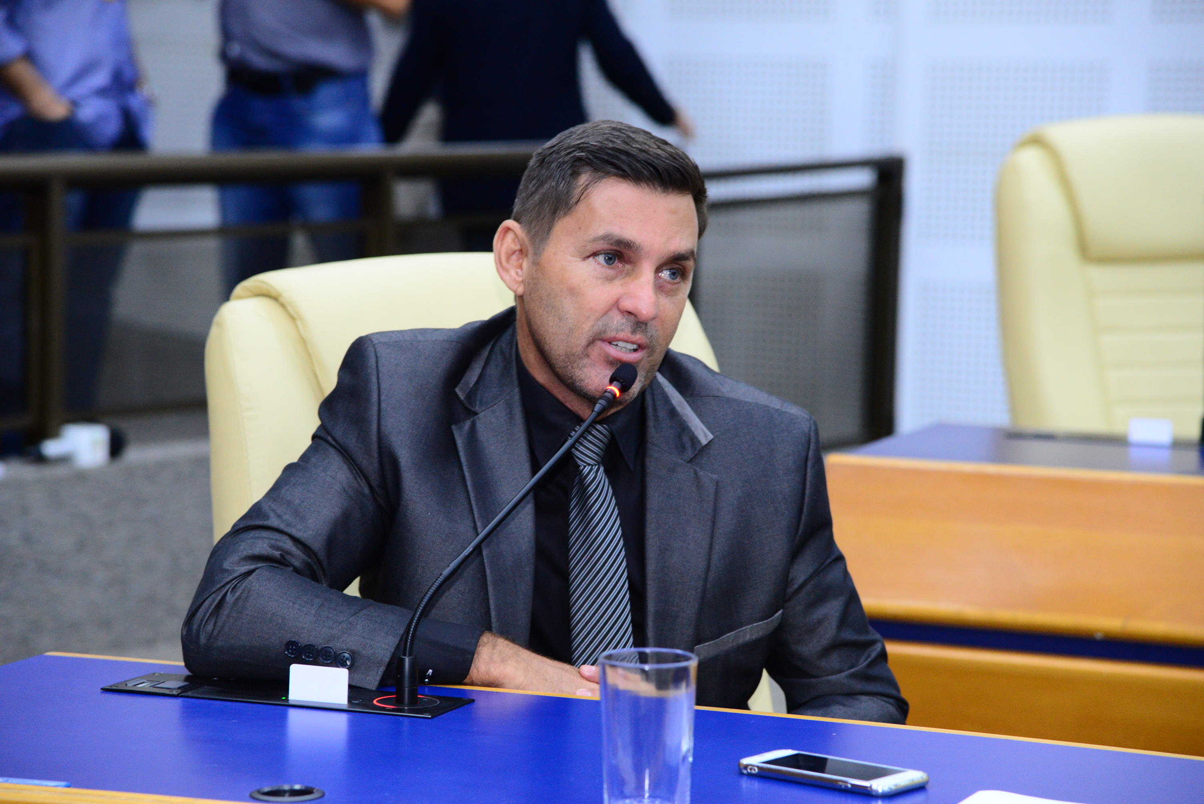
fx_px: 4015
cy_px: 402
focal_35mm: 120
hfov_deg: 17.1
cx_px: 602
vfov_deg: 11.4
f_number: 5
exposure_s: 1/60
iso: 2500
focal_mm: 120
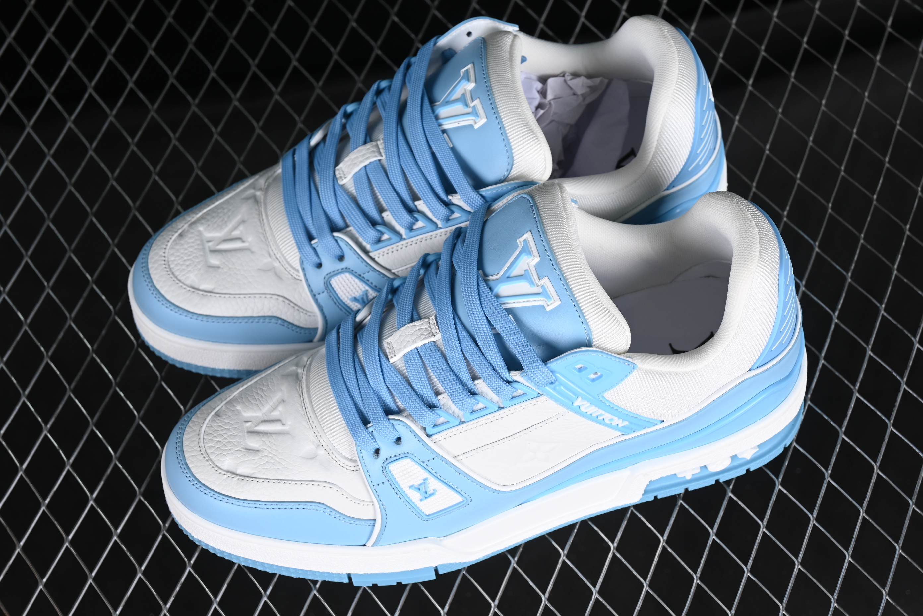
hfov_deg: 27.0
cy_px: 308
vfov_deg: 18.2
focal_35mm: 75
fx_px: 1923
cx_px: 462
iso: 160
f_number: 7.1
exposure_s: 1/80
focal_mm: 50
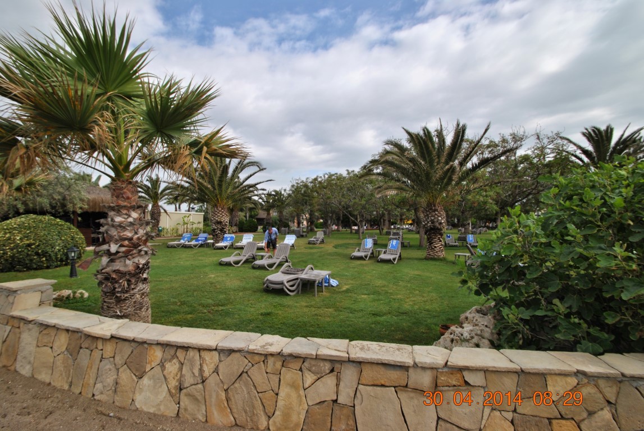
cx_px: 322
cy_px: 216
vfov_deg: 77.5
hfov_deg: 100.3
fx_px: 269
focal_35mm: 15
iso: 100
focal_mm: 10
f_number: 10
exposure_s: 1/200
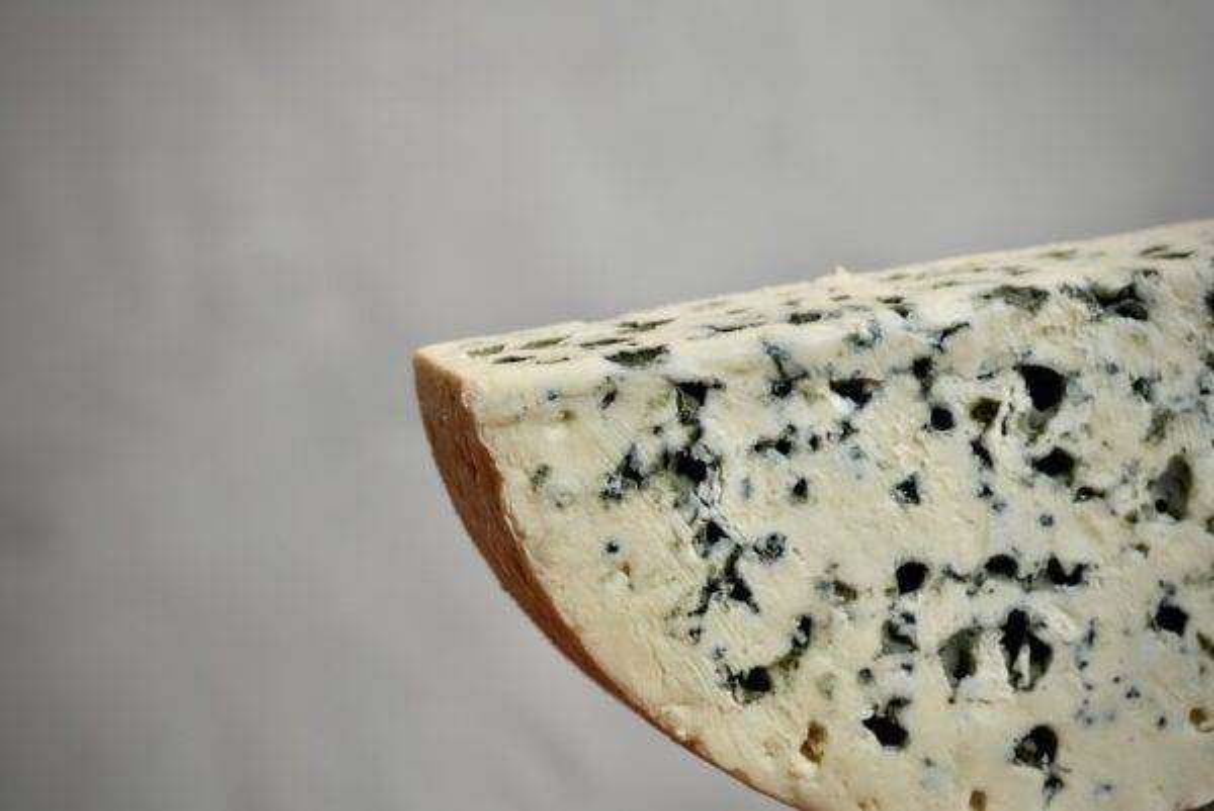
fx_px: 3577
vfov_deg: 12.9
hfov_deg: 19.3
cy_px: 406
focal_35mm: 106
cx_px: 607
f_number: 8
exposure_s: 1/60
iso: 1000
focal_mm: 106
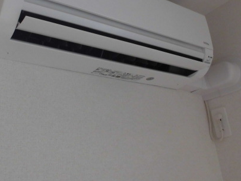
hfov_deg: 45.6
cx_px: 102
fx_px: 285
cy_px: 39
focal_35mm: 41
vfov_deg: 34.1
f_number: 3.5
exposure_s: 1/60
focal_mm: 4.6
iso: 200
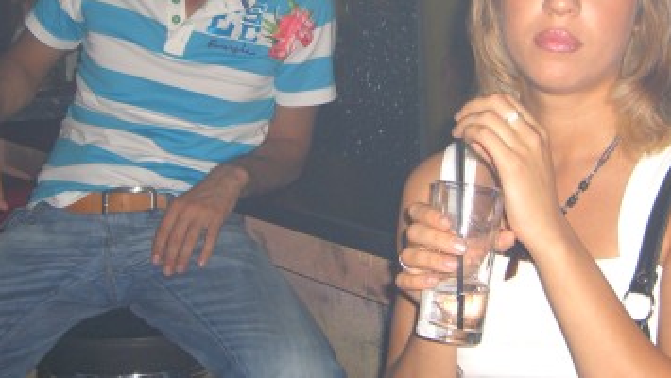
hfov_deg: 30.1
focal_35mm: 70
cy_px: 77
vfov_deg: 17.1
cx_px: 352
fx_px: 1246
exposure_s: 1/60
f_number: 2.8
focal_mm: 7.9
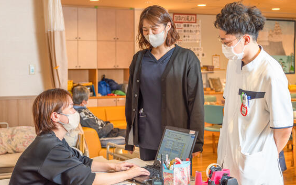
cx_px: 151
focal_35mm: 63
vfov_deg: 20.6
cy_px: 91
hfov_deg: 32.5
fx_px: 508
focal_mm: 28
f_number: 2.2
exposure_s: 1/160
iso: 320
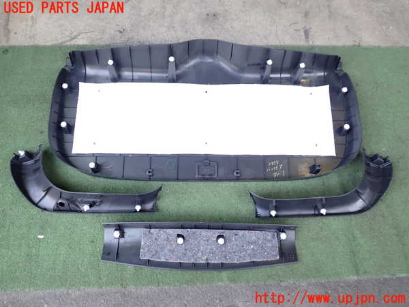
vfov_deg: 46.8
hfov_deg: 60.0
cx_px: 204
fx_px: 354
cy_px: 154
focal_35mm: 30
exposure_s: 1/125
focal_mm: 5.4
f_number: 2.3
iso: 200
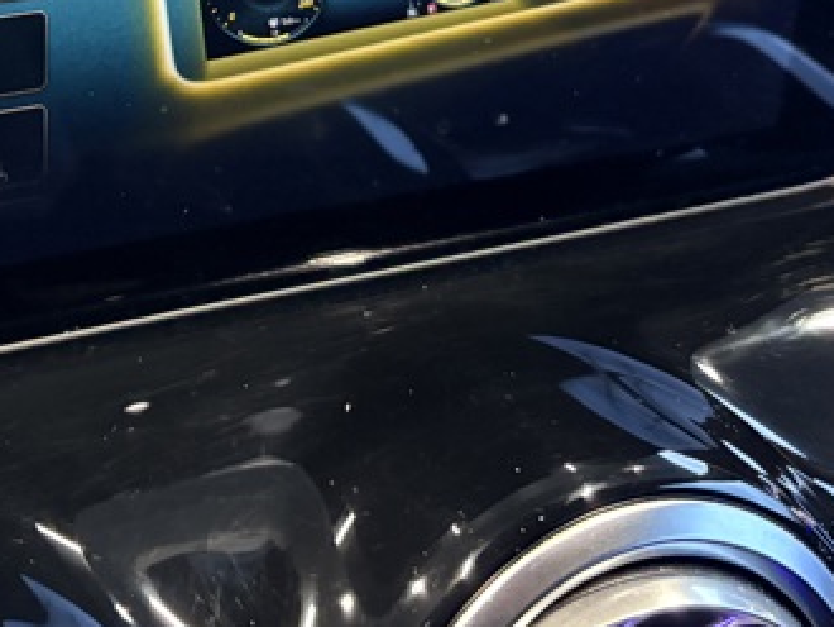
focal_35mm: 63
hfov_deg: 29.9
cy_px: -124
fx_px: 1519
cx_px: 154
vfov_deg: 21.6
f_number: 1.6
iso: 640
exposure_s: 1/34
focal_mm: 5.96
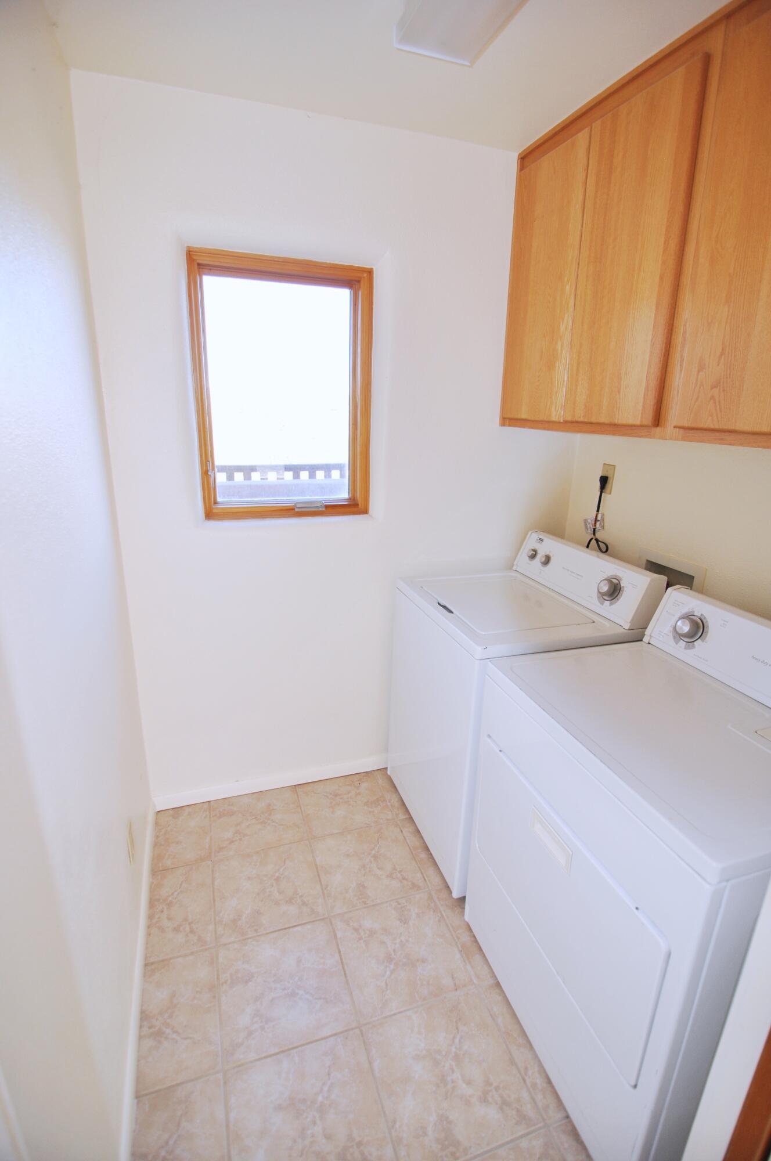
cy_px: 580
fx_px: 531
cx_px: 386
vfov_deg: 95.1
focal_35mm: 16
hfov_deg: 71.9
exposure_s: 1/200
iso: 220
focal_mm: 11
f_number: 2.8
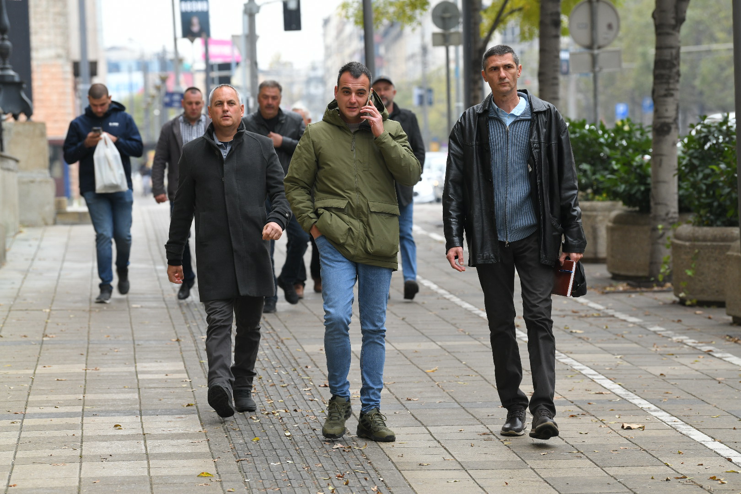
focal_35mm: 160
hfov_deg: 12.8
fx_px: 3293
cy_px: 247
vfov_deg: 8.6
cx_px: 370
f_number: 5
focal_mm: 160
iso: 800
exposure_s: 1/250
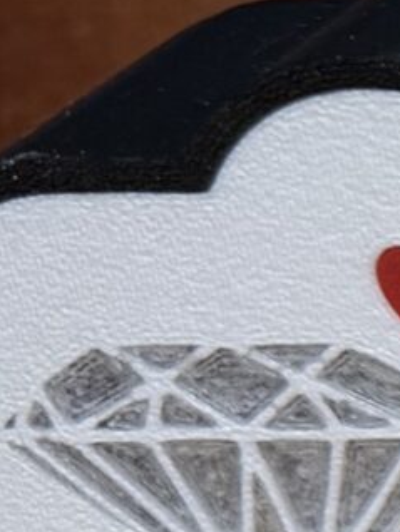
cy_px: 497
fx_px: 2970
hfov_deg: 5.5
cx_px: 2085
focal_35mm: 193
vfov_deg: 10.2
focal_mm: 6.76
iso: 160
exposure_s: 1/120
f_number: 1.78
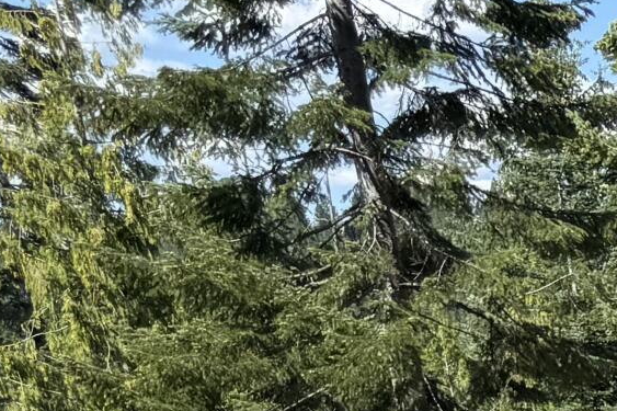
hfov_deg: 12.3
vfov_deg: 8.8
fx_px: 2279
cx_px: 1463
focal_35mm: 133
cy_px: 1168
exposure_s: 1/4405
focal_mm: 6.76
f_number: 1.78
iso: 80
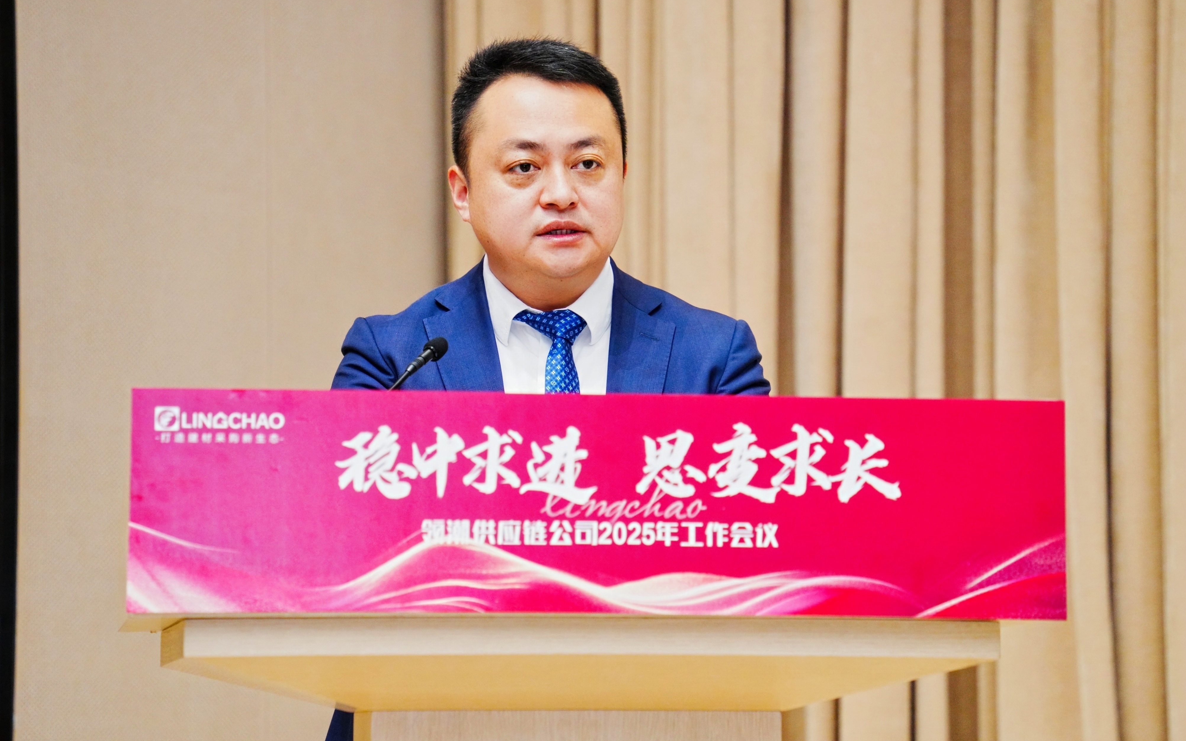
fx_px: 5592
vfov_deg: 7.6
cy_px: 364
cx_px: 595
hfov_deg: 12.1
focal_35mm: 173
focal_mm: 169
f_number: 5.6
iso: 2500
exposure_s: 1/125
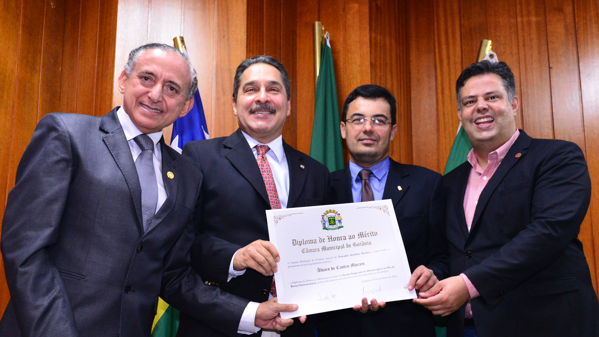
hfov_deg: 44.6
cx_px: 282
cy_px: 224
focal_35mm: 46
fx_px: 731
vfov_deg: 25.8
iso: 3200
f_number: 4.5
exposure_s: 1/125
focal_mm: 35
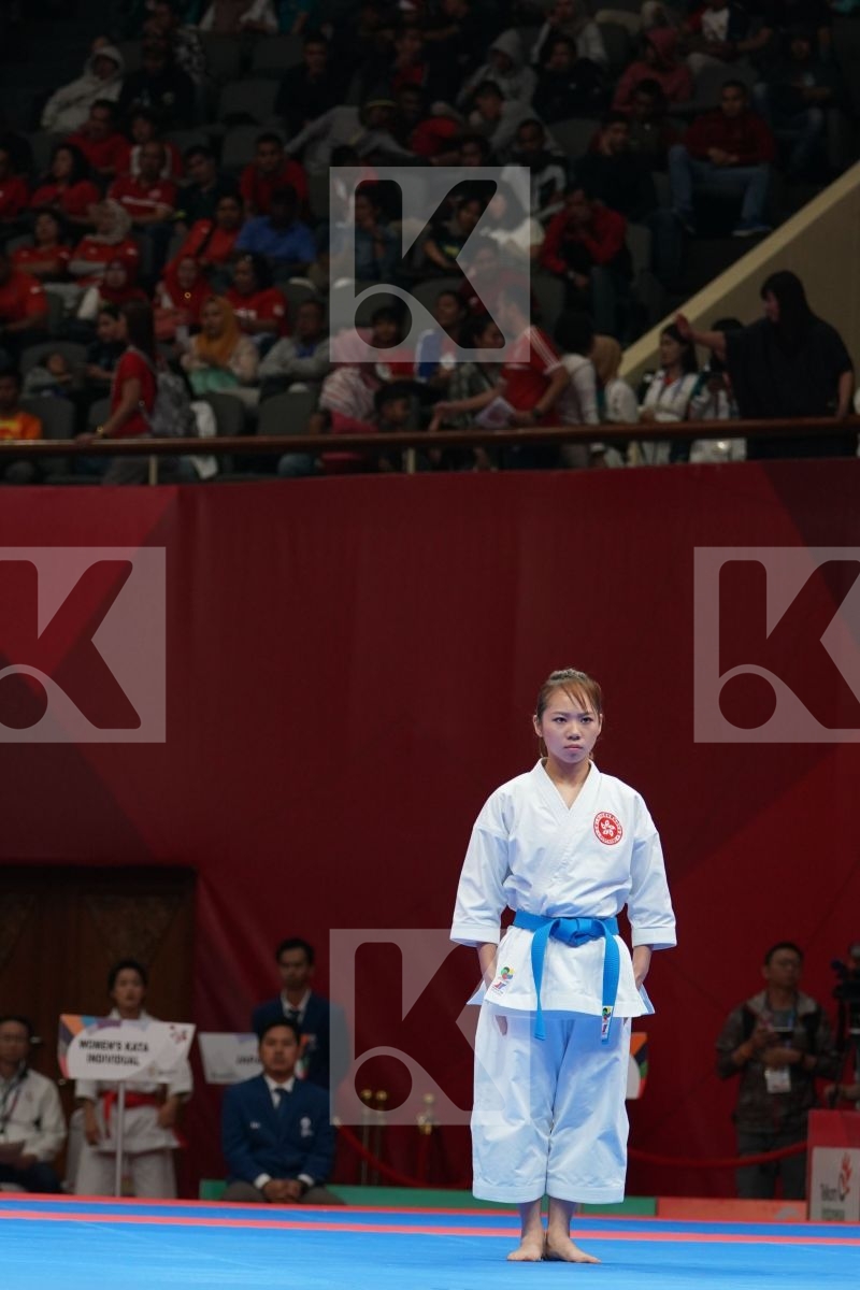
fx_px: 6235
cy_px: 645
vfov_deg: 11.8
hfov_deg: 7.9
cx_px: 430
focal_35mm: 174
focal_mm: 116
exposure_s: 1/500
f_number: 4
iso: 1600
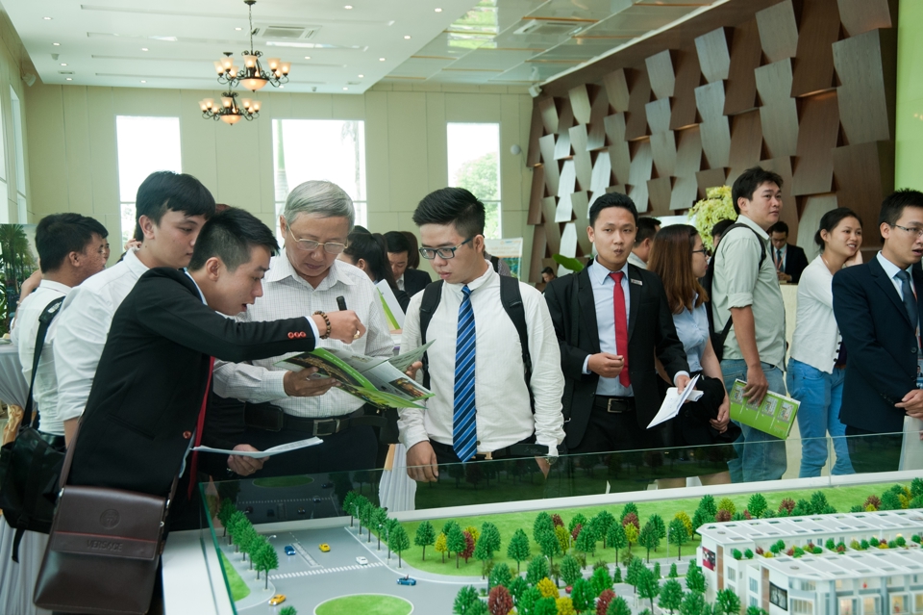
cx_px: 462
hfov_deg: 43.6
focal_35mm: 45
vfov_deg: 29.8
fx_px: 1153
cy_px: 308
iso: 1600
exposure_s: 1/250
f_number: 6.3
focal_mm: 45
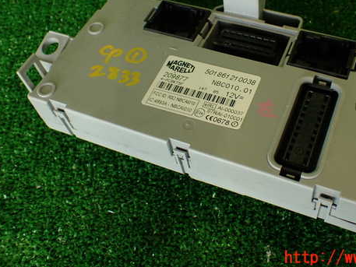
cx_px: 227
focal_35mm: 42
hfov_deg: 44.3
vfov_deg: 34.1
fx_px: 432
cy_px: 93
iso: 160
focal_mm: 5.79
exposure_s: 1/60
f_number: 2.4
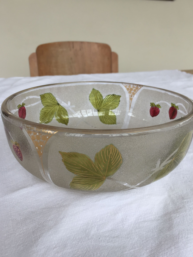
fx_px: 238
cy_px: 132
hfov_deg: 44.2
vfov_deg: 56.8
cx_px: 98
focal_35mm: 32
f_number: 2.2
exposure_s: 1/111
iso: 32
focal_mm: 4.15
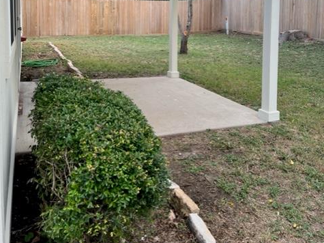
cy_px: 34
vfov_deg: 38.5
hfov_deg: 52.6
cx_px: 162
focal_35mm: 35
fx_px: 328
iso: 50
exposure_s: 1/215
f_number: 1.5
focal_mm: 5.7
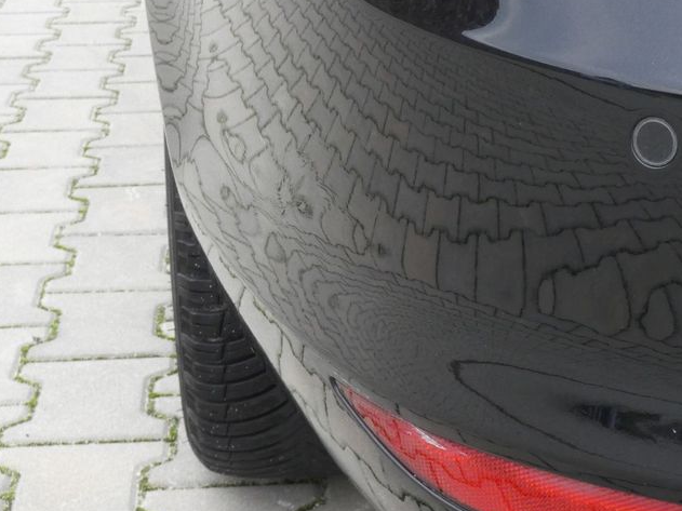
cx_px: 426
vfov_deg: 17.2
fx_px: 1694
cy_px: 297
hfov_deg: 22.7
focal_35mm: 86
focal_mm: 9.5
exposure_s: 1/80
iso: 250
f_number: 5.6
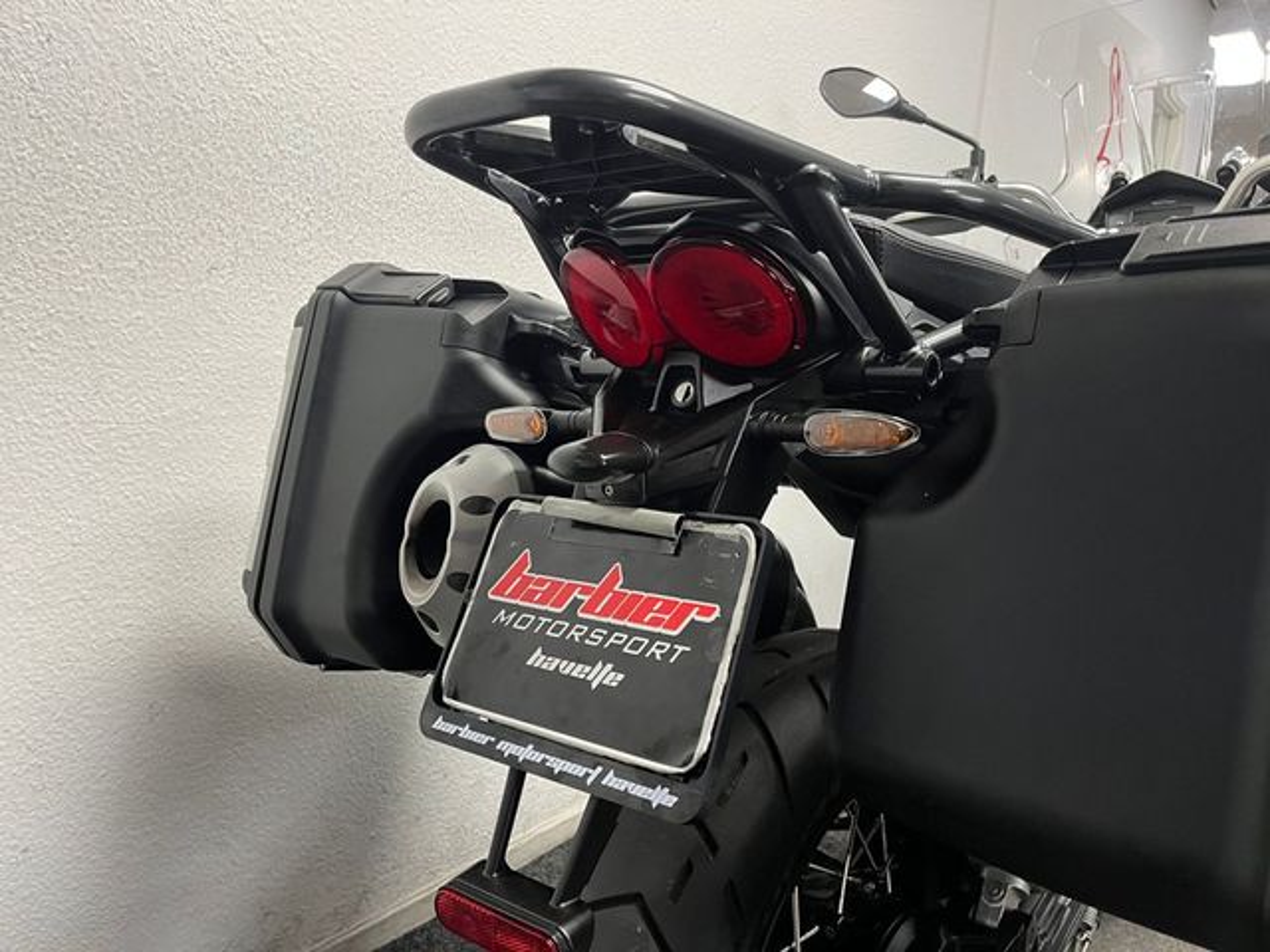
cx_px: 635
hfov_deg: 67.3
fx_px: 954
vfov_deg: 53.1
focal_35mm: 26
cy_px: 476
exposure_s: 1/50
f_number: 1.6
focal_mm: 5.1
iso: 160
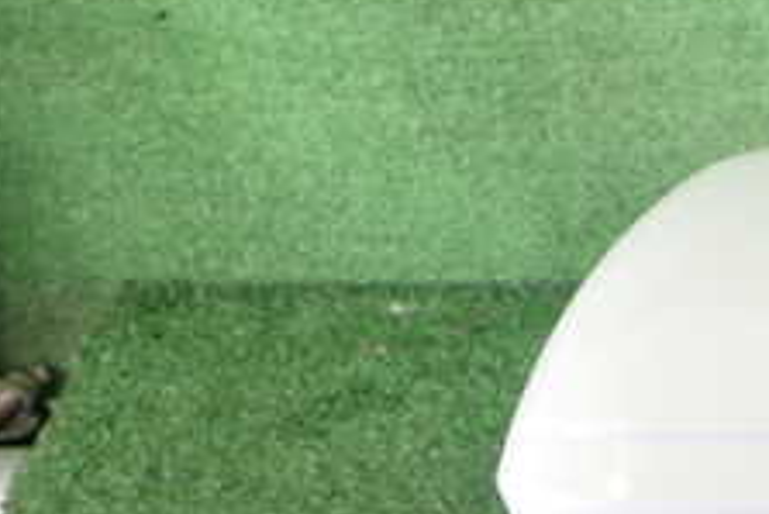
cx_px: 731
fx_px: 1795
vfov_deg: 15.7
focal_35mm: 84
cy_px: 614
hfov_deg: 23.4
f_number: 2.3
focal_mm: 5.4
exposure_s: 1/40
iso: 200
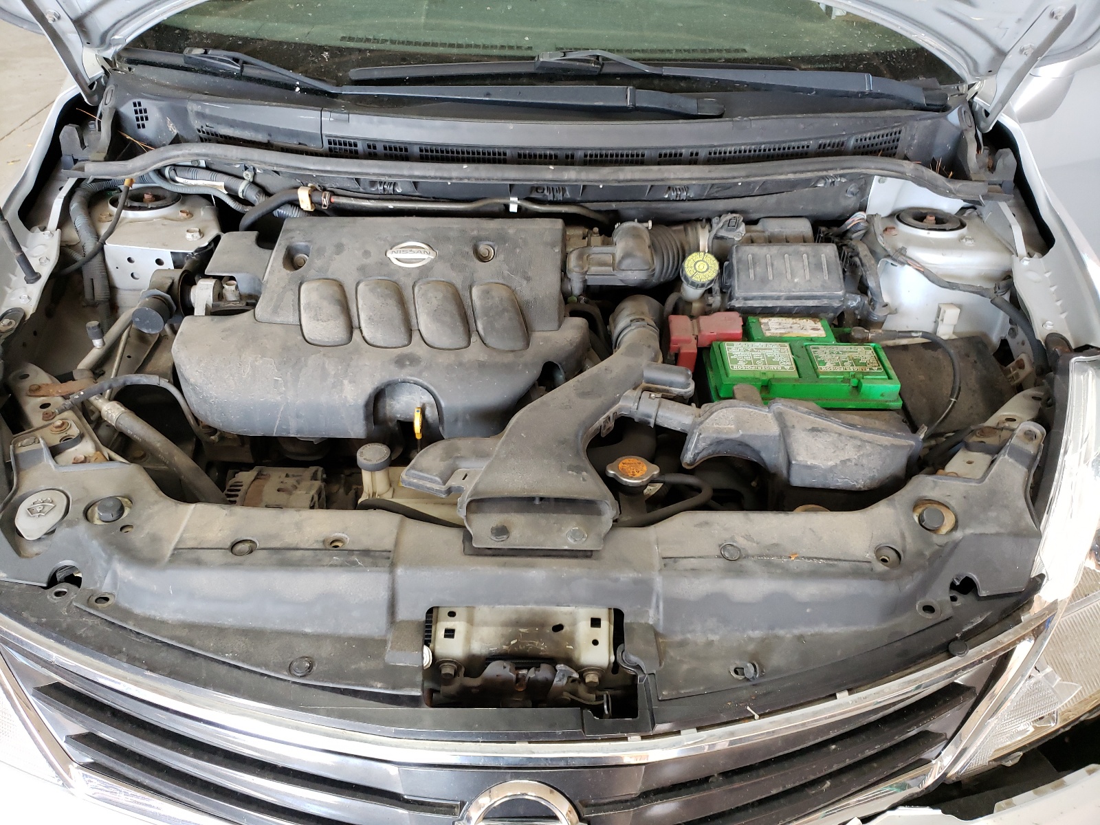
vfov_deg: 53.1
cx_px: 550
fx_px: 826
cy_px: 412
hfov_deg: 67.3
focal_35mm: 26
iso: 205
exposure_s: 1/60.2
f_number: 1.5
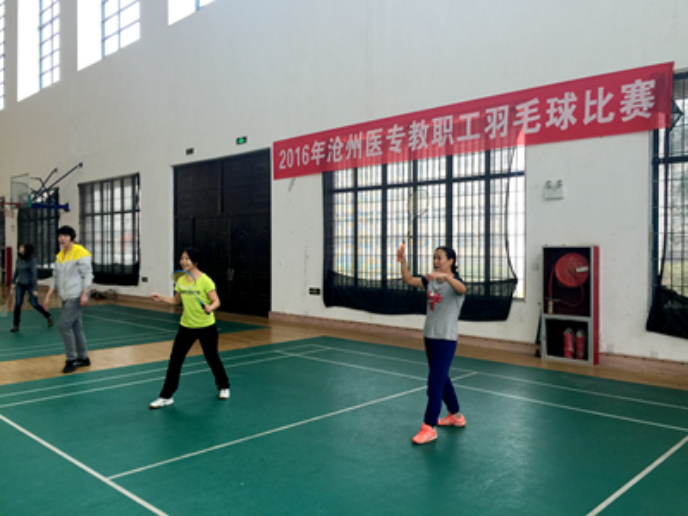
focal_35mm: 29
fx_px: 576
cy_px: 258
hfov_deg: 61.7
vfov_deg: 48.2
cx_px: 344
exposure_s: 1/33
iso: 32
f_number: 2.2
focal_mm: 4.15
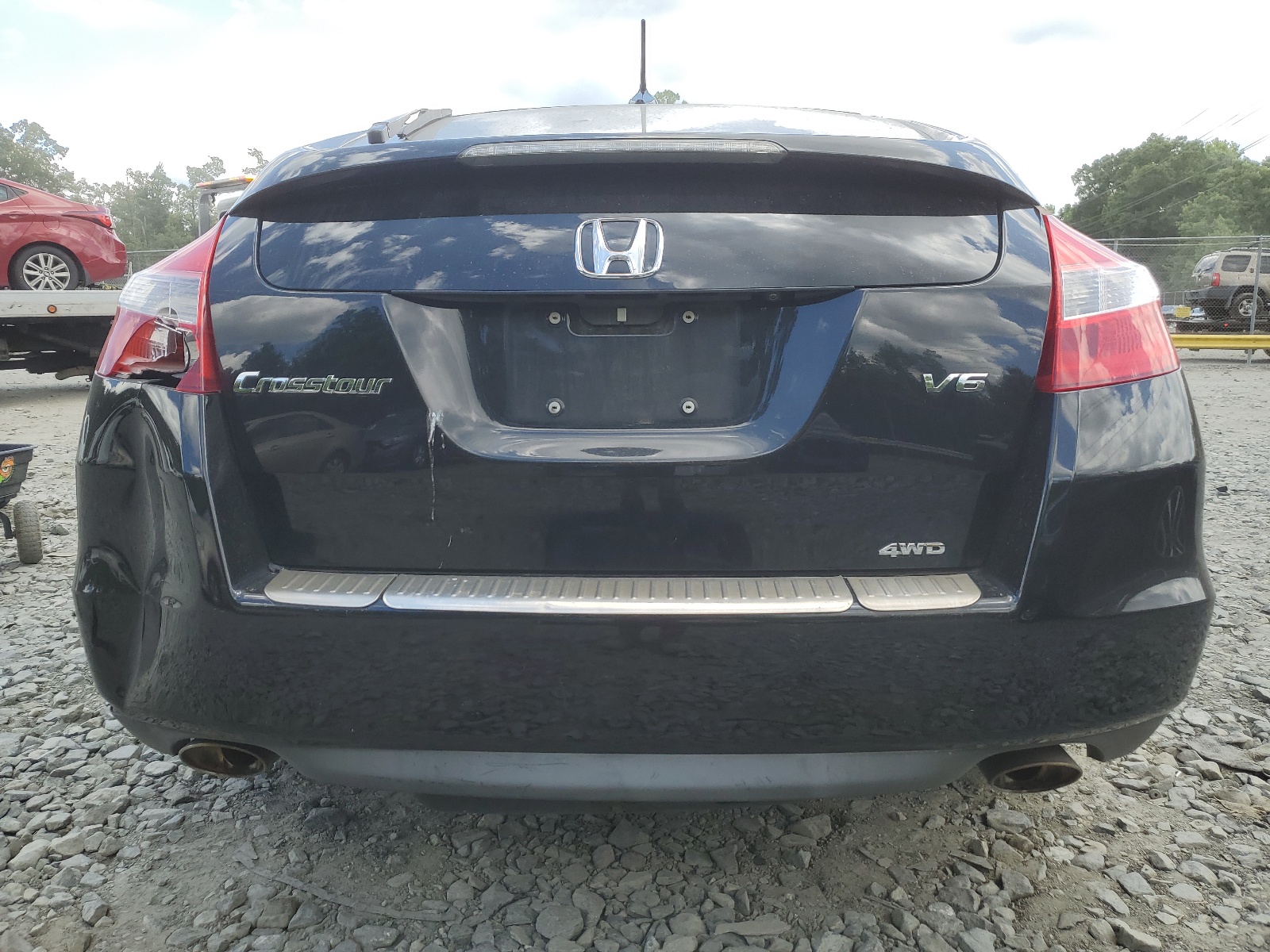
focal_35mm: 26
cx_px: 635
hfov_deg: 67.3
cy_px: 476
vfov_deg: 53.1
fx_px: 954
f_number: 1.5
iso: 50
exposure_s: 1/1111
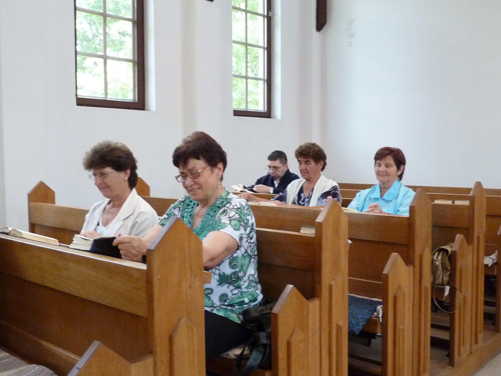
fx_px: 536
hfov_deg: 50.1
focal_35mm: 37
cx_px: 250
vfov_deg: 38.7
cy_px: 188
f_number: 2.8
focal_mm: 4.8
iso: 400
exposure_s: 1/25
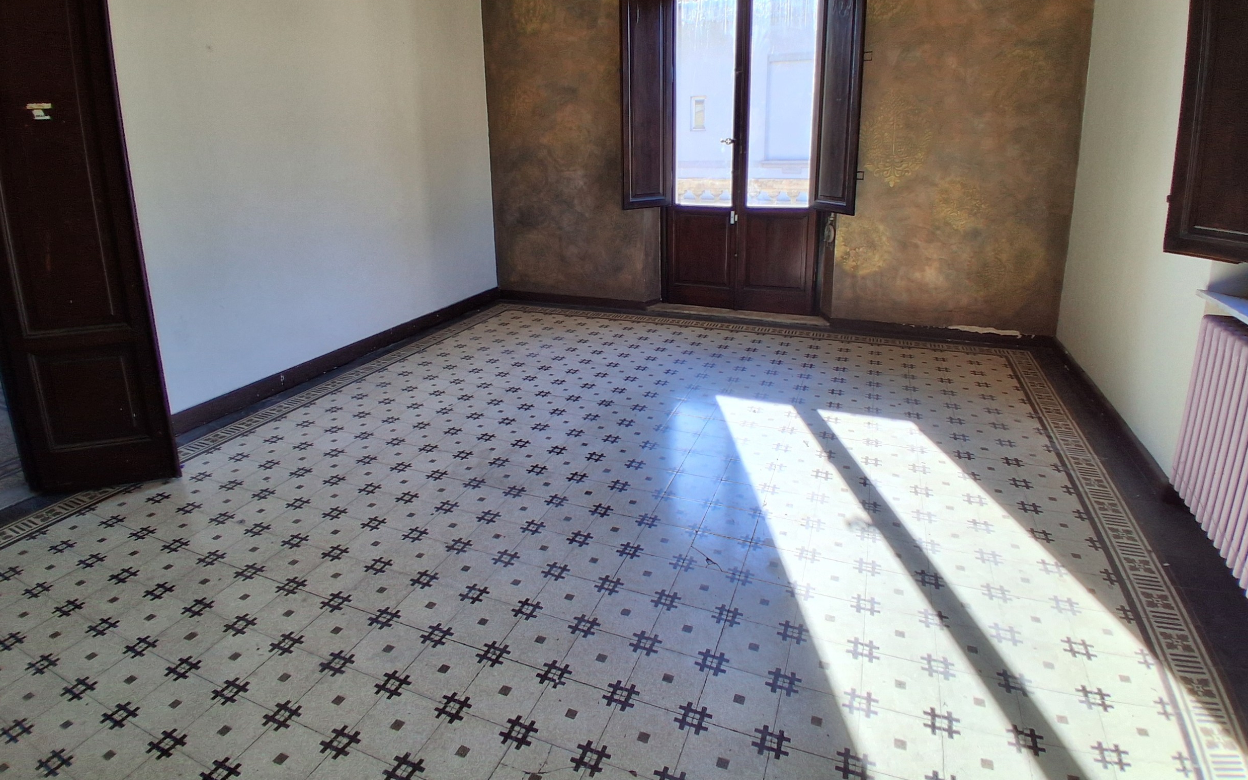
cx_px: 623
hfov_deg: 88.0
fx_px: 646
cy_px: 289
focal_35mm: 19
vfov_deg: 61.3
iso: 50
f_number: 2.2
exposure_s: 1/110
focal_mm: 1.4
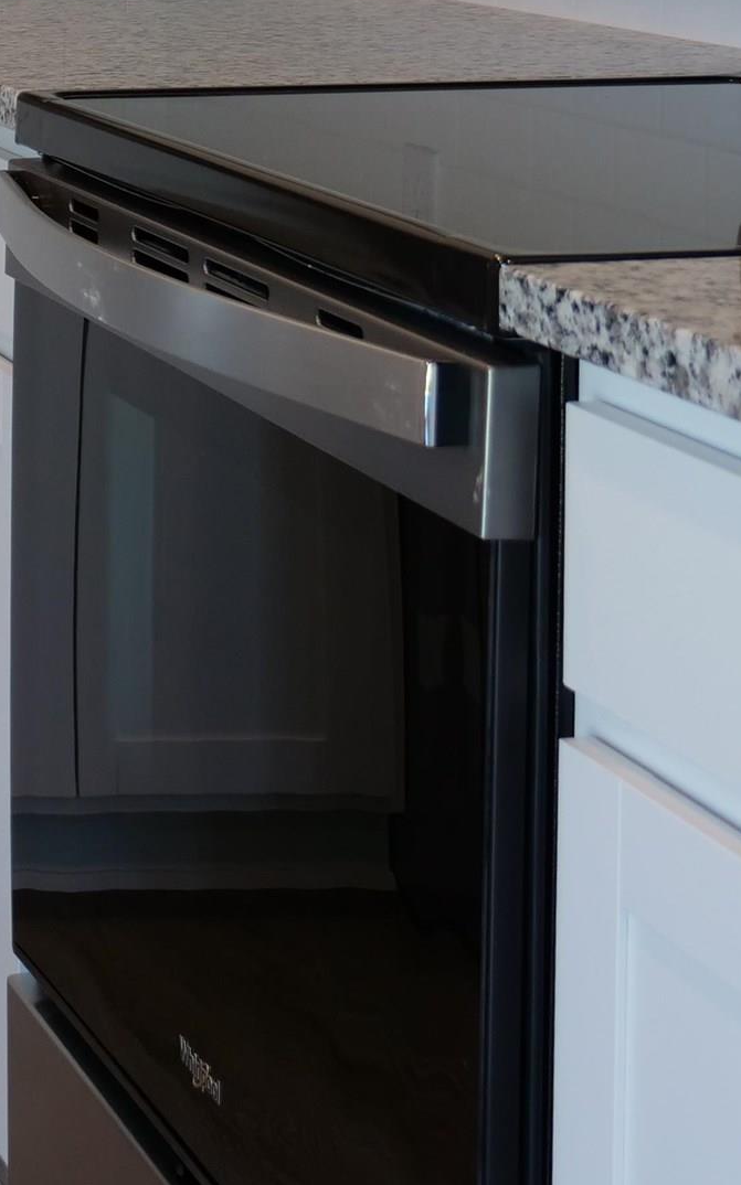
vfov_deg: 20.7
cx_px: -464
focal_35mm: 97
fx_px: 3135
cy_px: -12
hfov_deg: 12.6
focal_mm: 16
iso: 250
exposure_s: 1/60
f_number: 2.8
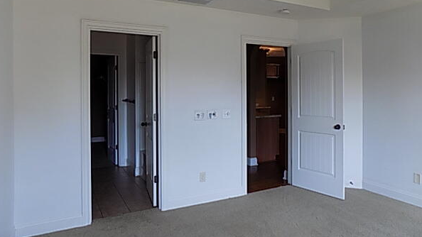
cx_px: 220
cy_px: 92
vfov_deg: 42.6
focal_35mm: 27
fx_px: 302
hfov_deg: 69.8
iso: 100
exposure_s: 1/30
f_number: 3.1
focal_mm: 4
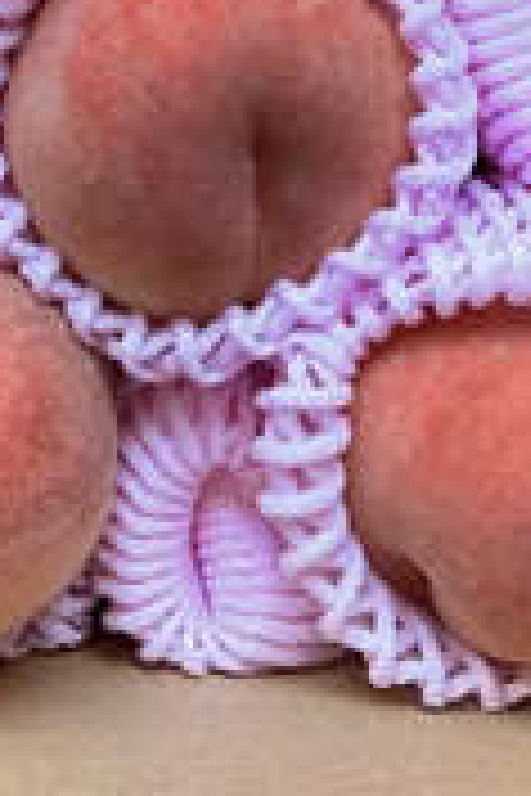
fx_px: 1504
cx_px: 252
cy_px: -67
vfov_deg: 27.3
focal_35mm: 68
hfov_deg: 20.0
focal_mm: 3
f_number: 1.8
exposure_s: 1/120
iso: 32
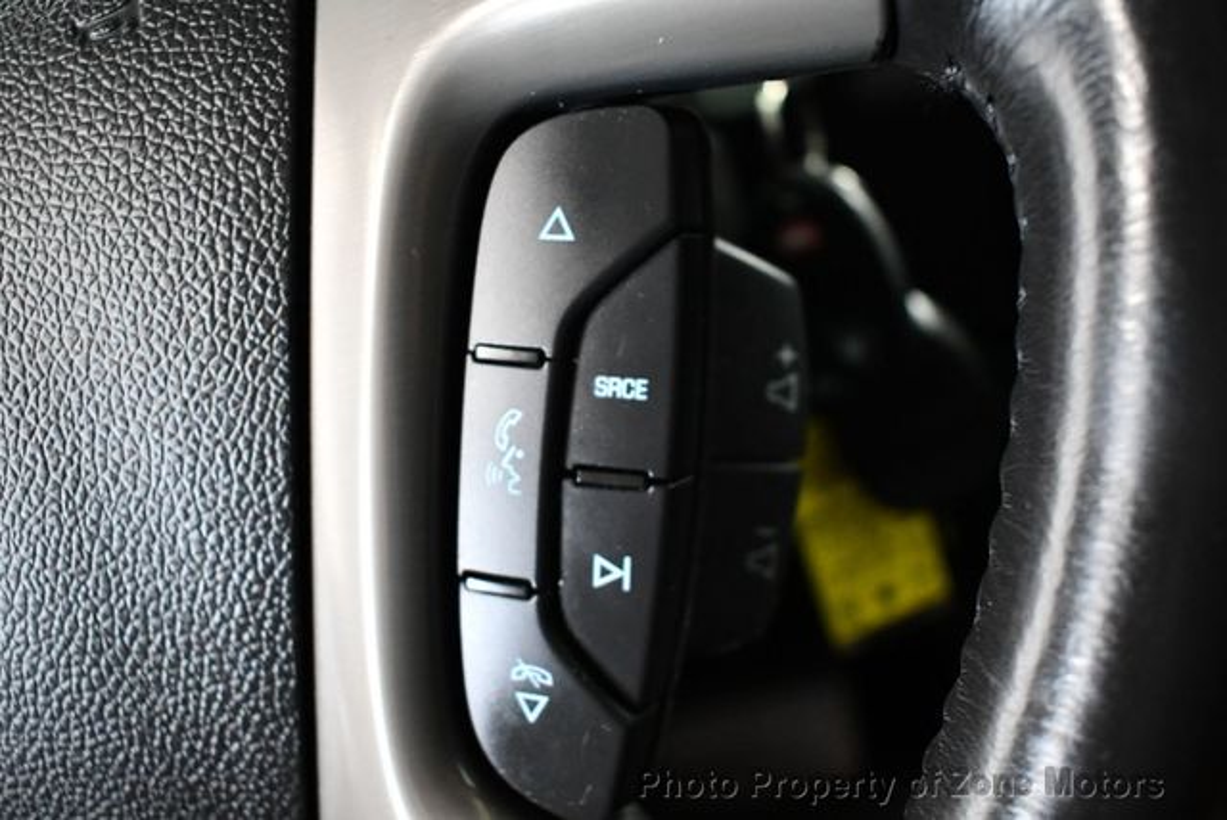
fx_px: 1228
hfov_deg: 53.1
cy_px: 410
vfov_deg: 36.9
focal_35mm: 36
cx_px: 614
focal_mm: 18
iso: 3200
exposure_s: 1/60
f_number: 3.5
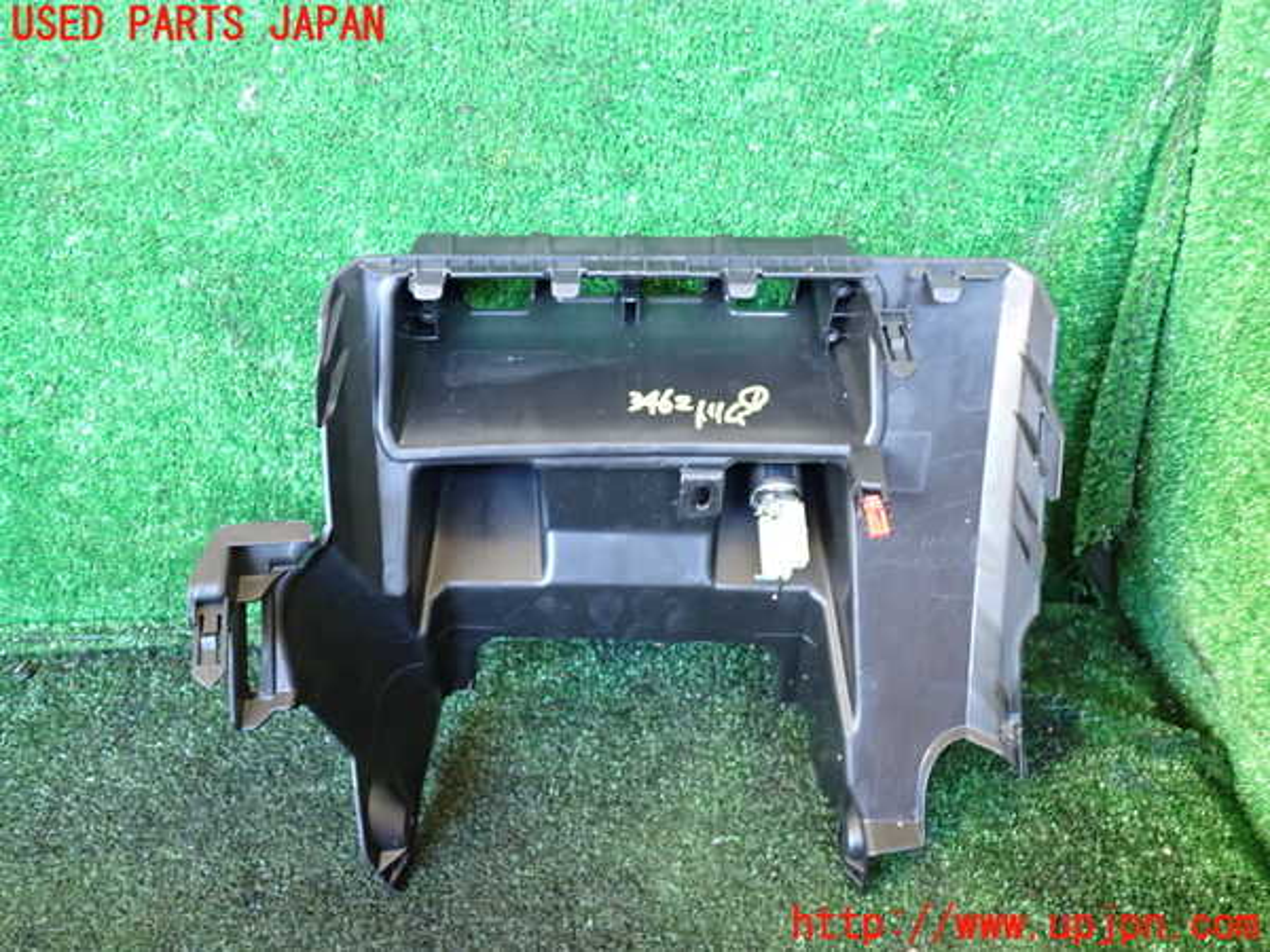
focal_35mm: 30
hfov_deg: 60.0
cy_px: 476
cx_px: 635
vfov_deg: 46.8
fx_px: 1101
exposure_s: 1/30
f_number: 2.3
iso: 500
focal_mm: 5.4
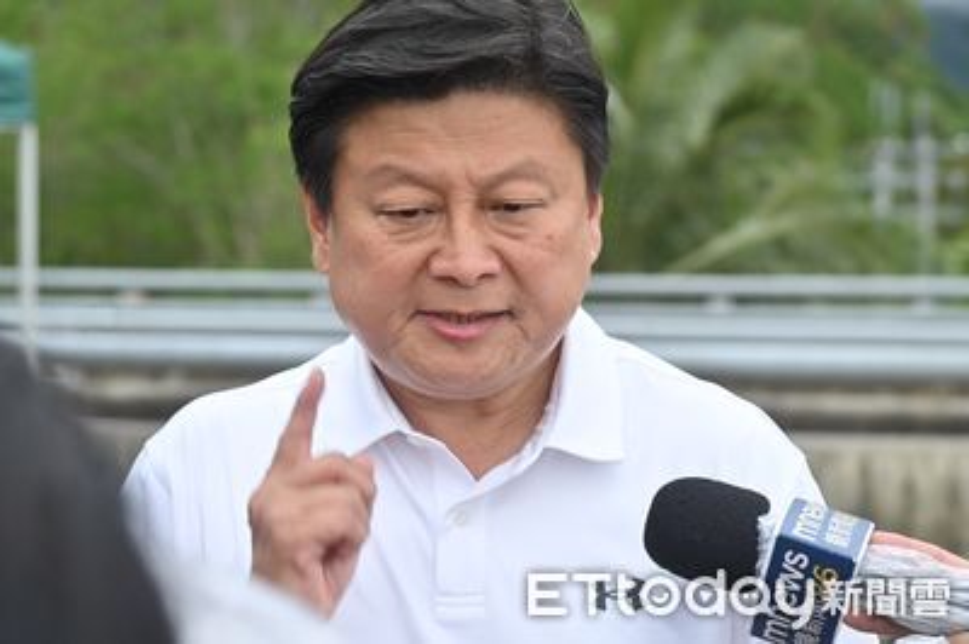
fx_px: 2824
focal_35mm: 105
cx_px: 484
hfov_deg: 19.5
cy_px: 322
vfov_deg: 13.0
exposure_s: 1/250
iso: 200
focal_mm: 105
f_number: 6.3
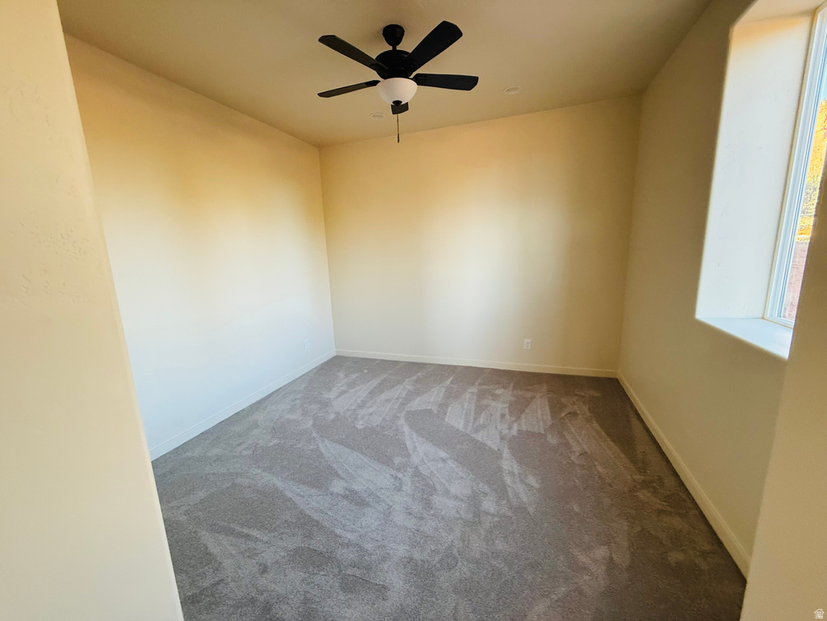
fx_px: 334
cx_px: 414
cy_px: 310
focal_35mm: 14
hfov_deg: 102.1
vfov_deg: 85.7
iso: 320
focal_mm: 2.22
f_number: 2.2
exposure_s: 1/97
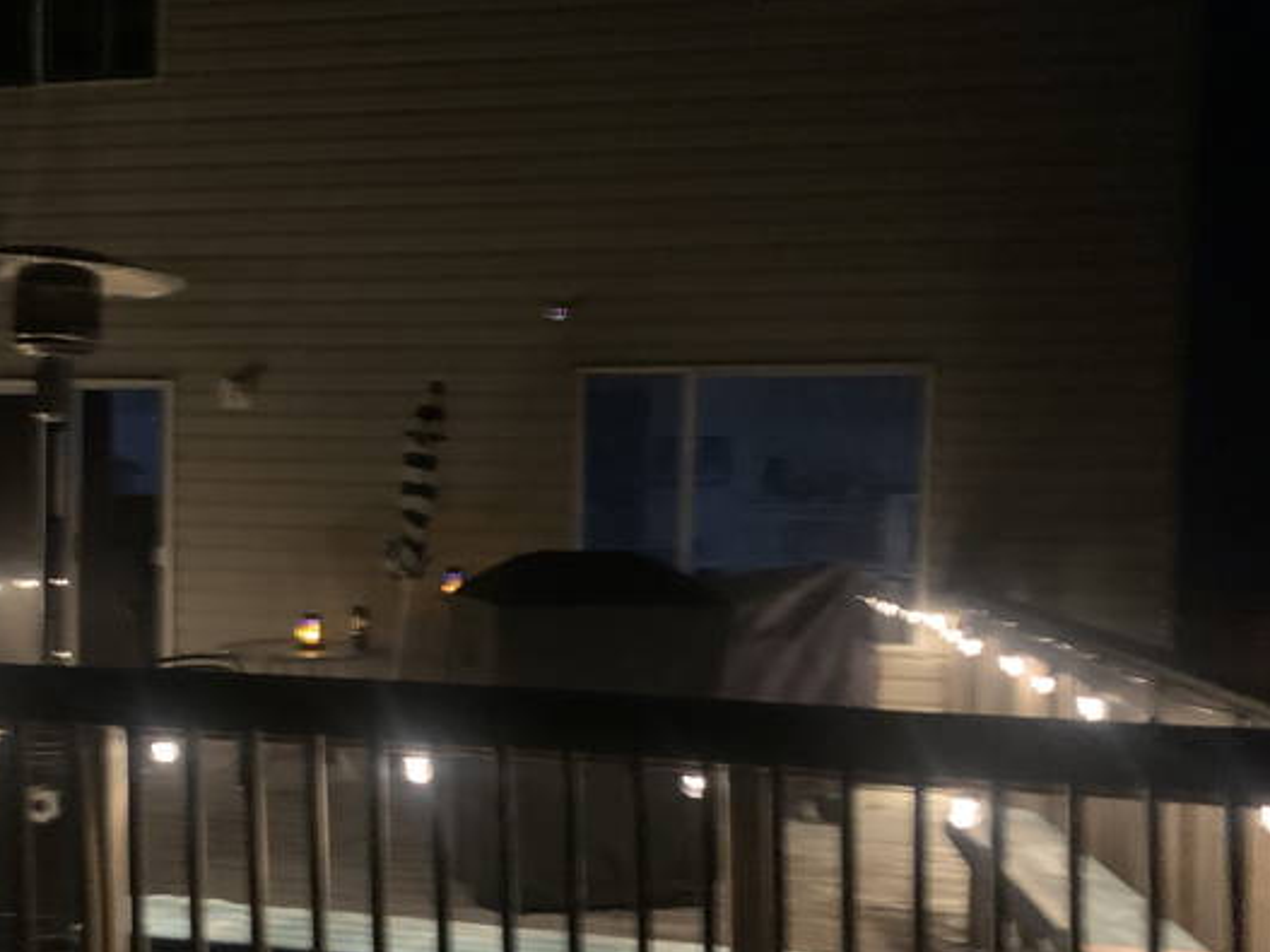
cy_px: 590
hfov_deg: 46.9
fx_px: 1431
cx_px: 390
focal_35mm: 39
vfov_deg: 36.6
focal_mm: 4.25
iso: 1600
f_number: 1.8
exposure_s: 1/17
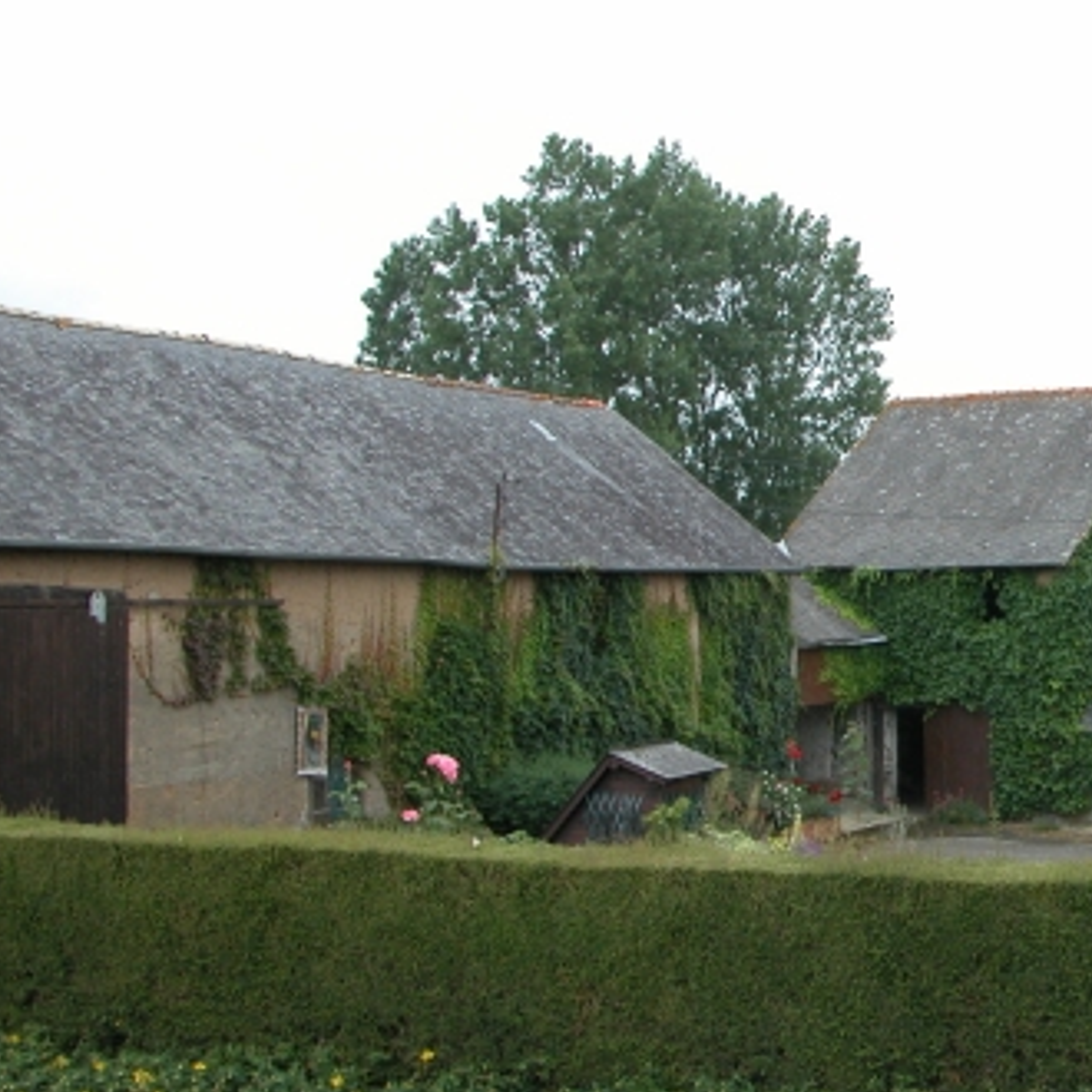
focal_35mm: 64
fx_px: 2284
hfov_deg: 25.6
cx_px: 1075
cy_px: 533
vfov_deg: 26.9
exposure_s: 1/138
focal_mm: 8.9
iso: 100
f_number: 5
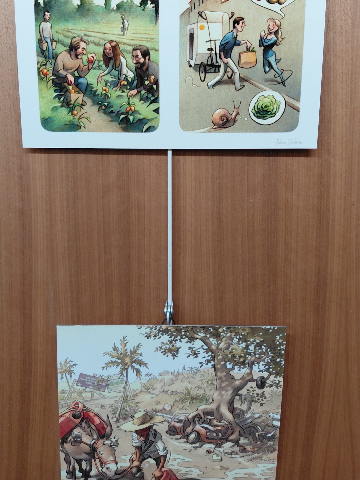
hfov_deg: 42.9
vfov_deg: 55.1
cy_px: 206
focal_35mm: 33
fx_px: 457
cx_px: 166
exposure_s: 1/120
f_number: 1.8
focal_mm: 4.69
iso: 160
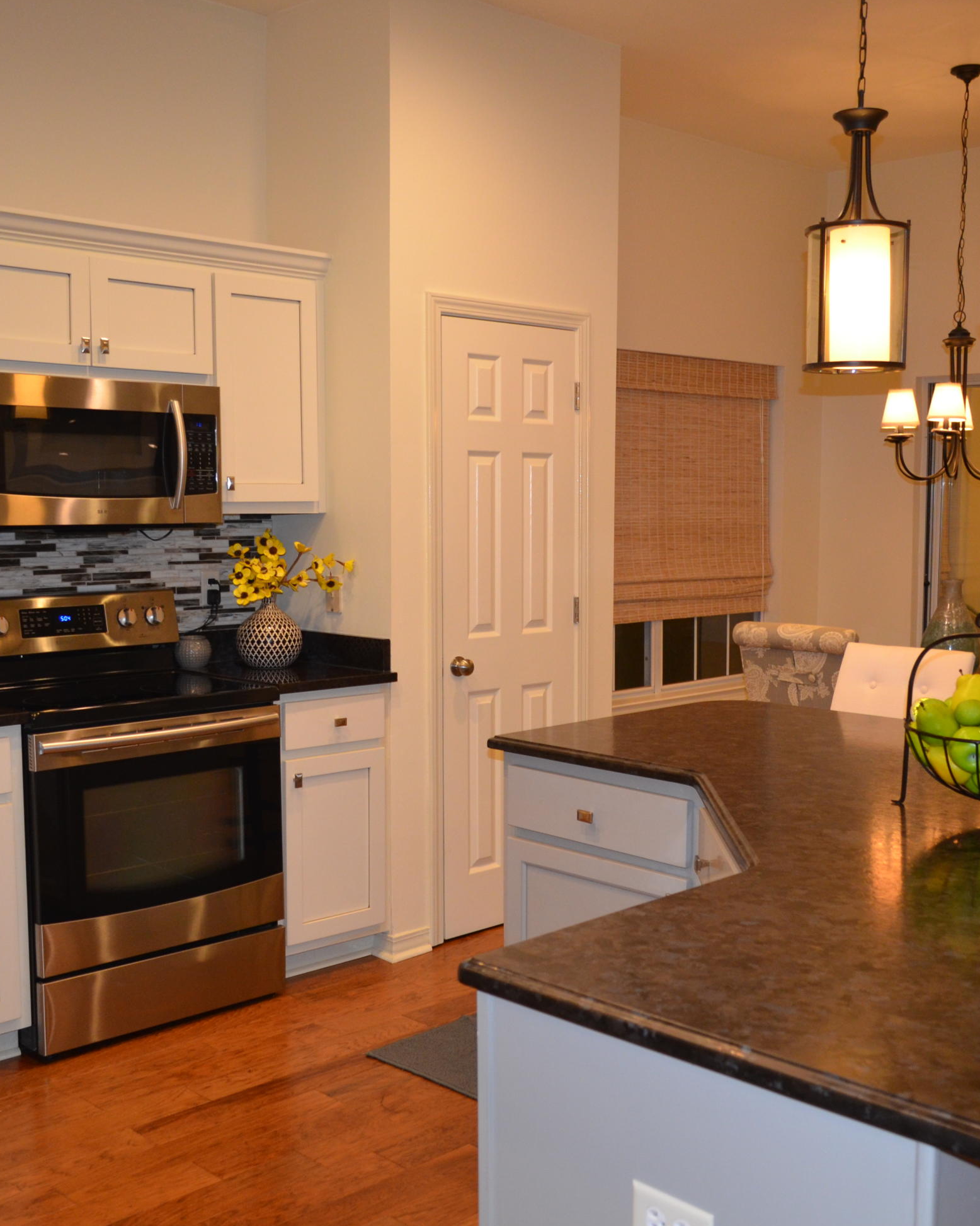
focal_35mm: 39
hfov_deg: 38.2
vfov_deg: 46.8
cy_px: 619
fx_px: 1414
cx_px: 557
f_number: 3.5
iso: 800
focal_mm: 18
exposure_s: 1/60
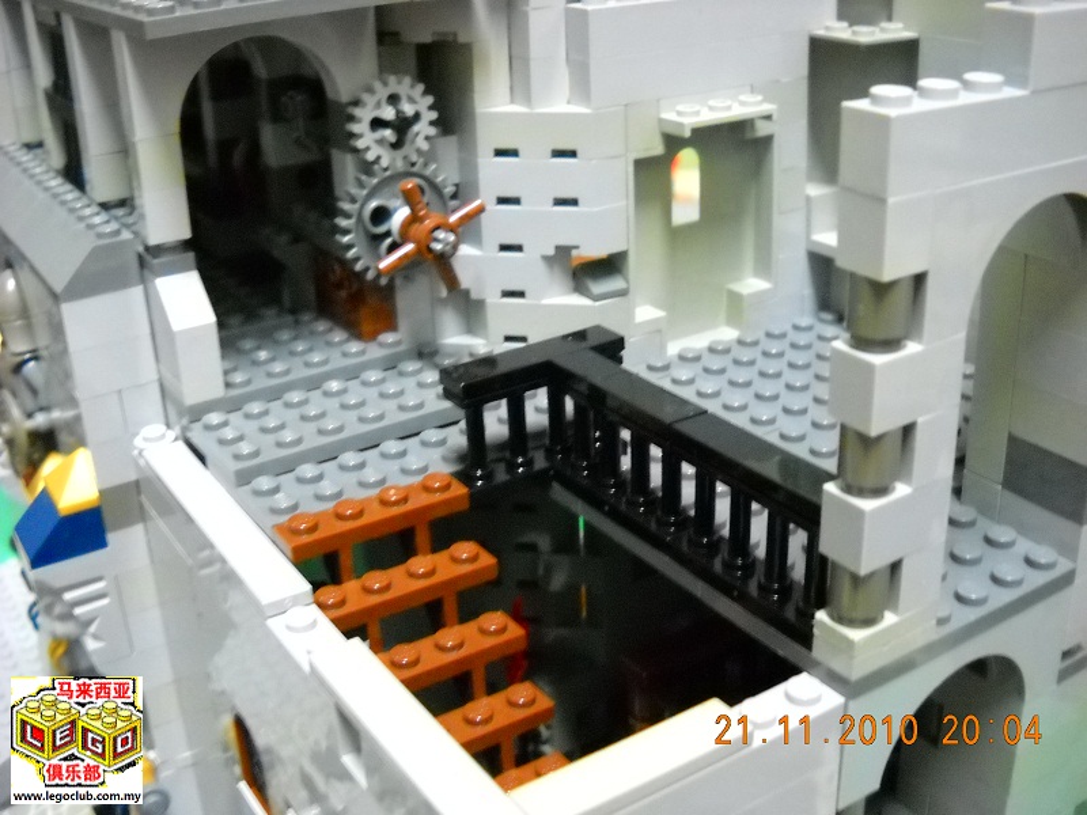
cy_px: 408
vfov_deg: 35.1
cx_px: 544
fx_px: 1287
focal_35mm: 41
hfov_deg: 45.8
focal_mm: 6.72
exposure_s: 1/3
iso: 800
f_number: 3.1
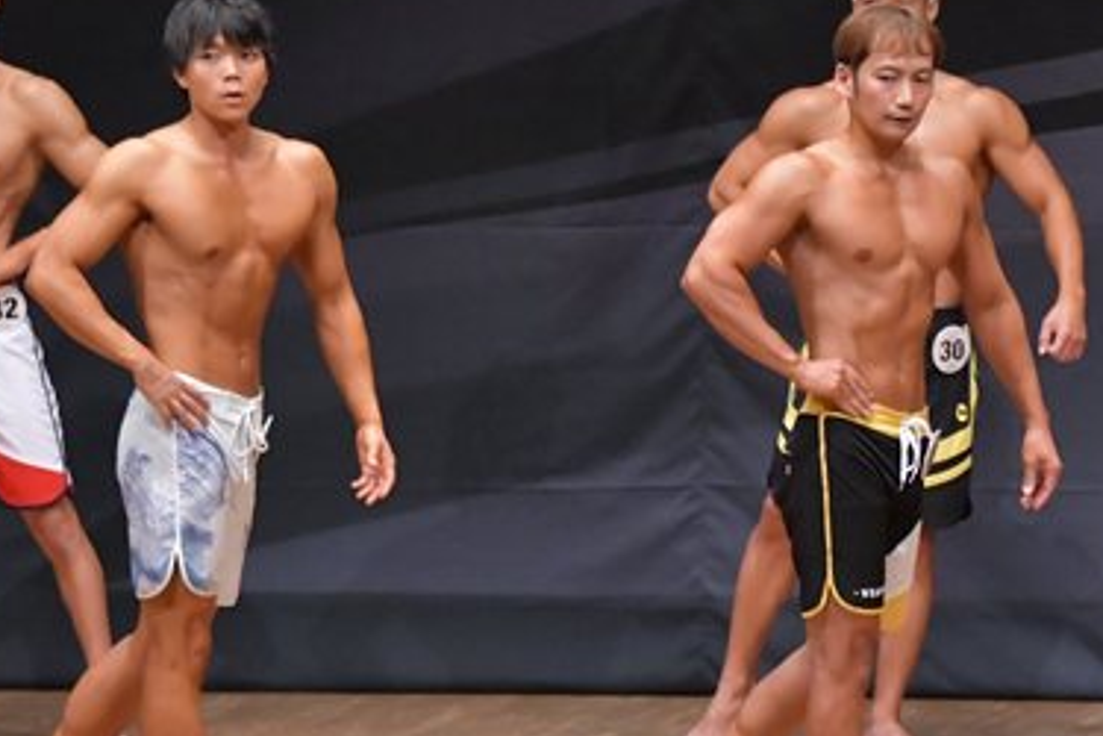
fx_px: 12775
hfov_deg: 4.9
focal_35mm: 417
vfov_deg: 3.3
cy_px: 389
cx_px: 957
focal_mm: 135
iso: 6400
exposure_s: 1/400
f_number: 5.6
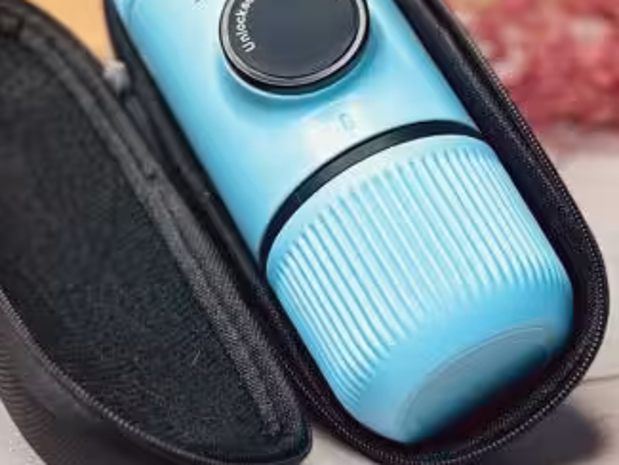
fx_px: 2111
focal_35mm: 118
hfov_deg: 16.6
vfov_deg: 12.3
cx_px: 200
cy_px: -51
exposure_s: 1/125
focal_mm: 6.86
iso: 64
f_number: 1.78
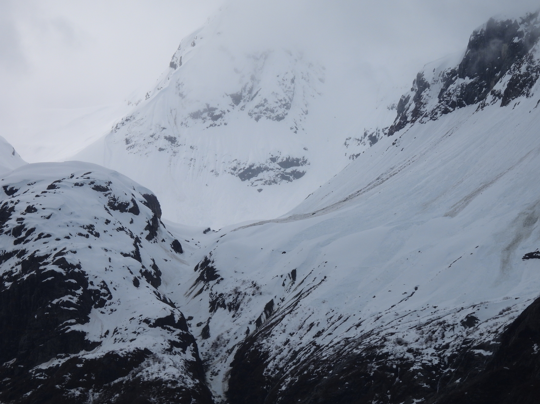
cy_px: 201
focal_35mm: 201
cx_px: 269
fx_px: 3135
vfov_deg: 7.4
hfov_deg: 9.8
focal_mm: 35.7
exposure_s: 1/2000
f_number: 5.6
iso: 100
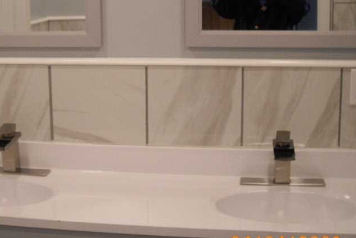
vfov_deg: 21.2
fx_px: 633
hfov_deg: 31.1
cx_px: 112
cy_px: 73
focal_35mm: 64
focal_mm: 7.9
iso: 200
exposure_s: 1/60
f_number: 2.8
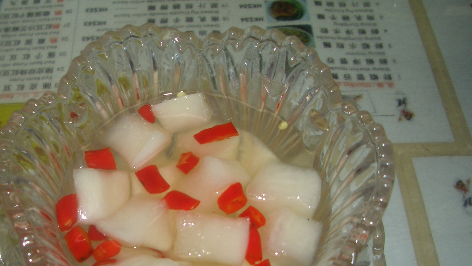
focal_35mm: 48
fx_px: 601
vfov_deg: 24.5
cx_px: 183
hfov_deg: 42.6
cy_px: 219
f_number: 2.6
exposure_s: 1/60
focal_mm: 5.8
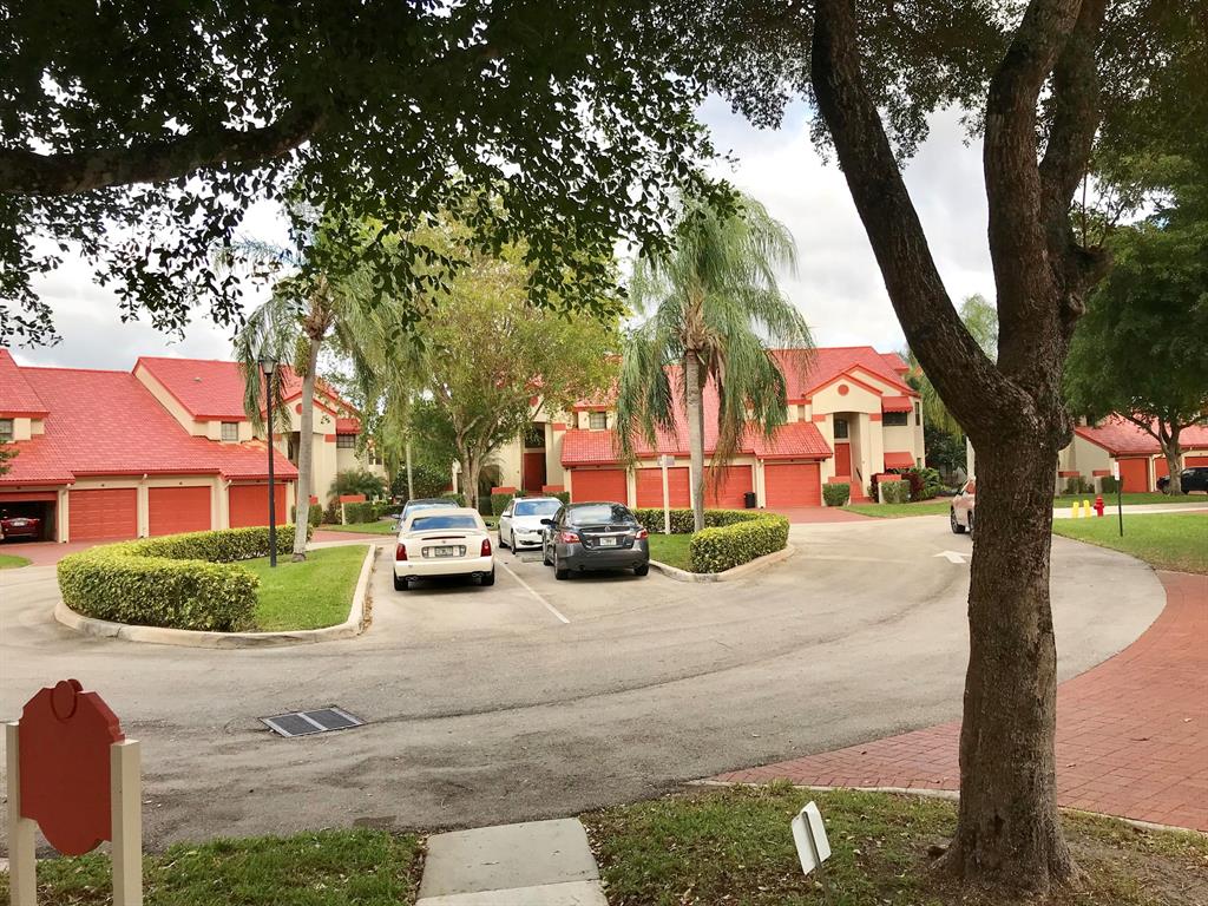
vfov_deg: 49.7
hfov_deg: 63.4
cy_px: 453
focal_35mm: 28
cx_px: 604
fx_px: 977
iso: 20
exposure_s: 1/274
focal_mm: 3.99
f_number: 1.8
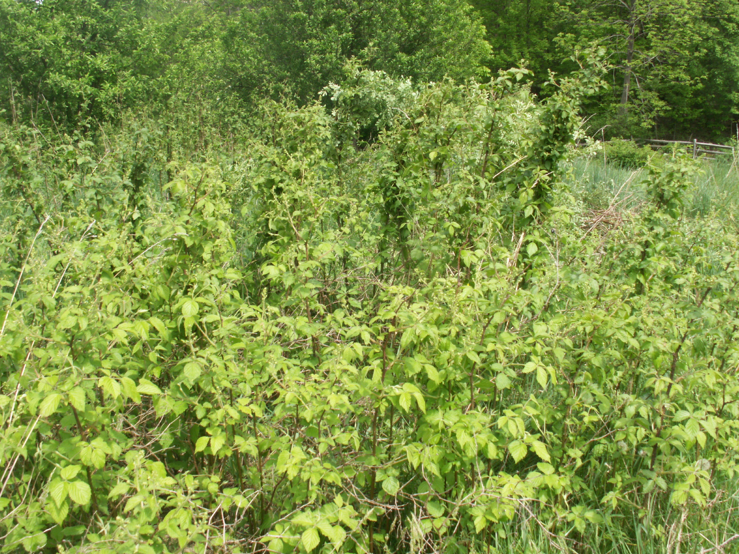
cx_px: 370
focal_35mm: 35
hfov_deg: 52.6
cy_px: 277
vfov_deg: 40.7
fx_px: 747
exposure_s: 1/125
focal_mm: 5.86
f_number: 5
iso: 50
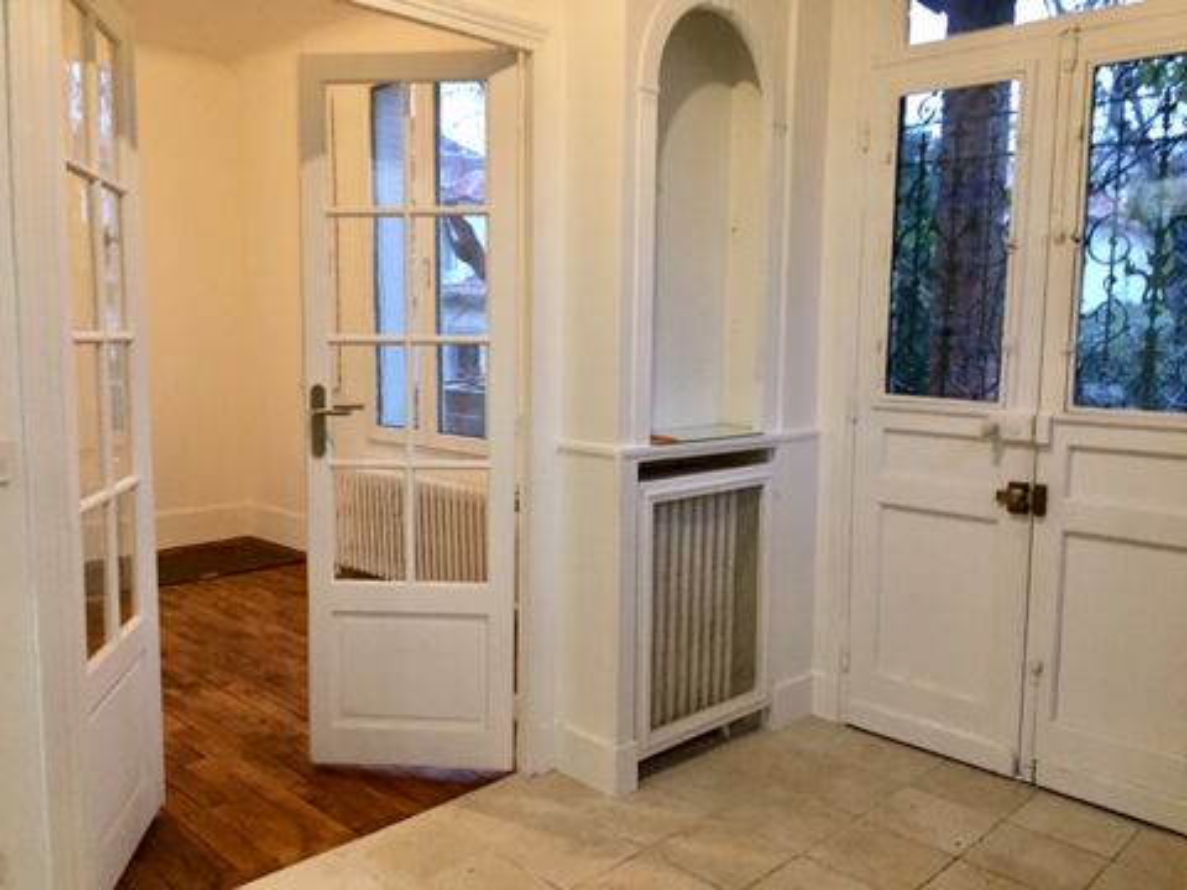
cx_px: 594
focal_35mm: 29
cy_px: 445
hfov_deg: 61.7
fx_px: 994
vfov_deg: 48.2
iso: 250
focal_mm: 4.15
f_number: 2.2
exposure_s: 1/33
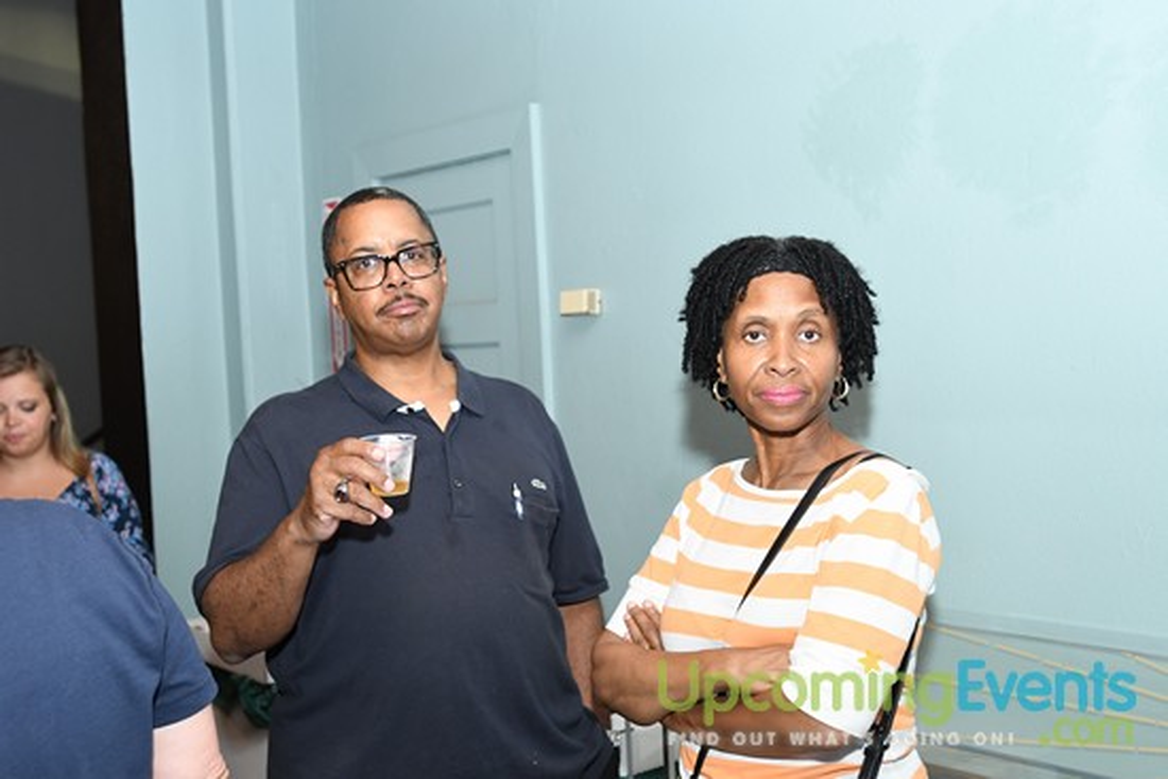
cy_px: 390
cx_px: 584
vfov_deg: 29.9
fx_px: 1460
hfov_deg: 43.6
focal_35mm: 45
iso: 1000
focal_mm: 30
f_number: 3.5
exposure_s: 1/125
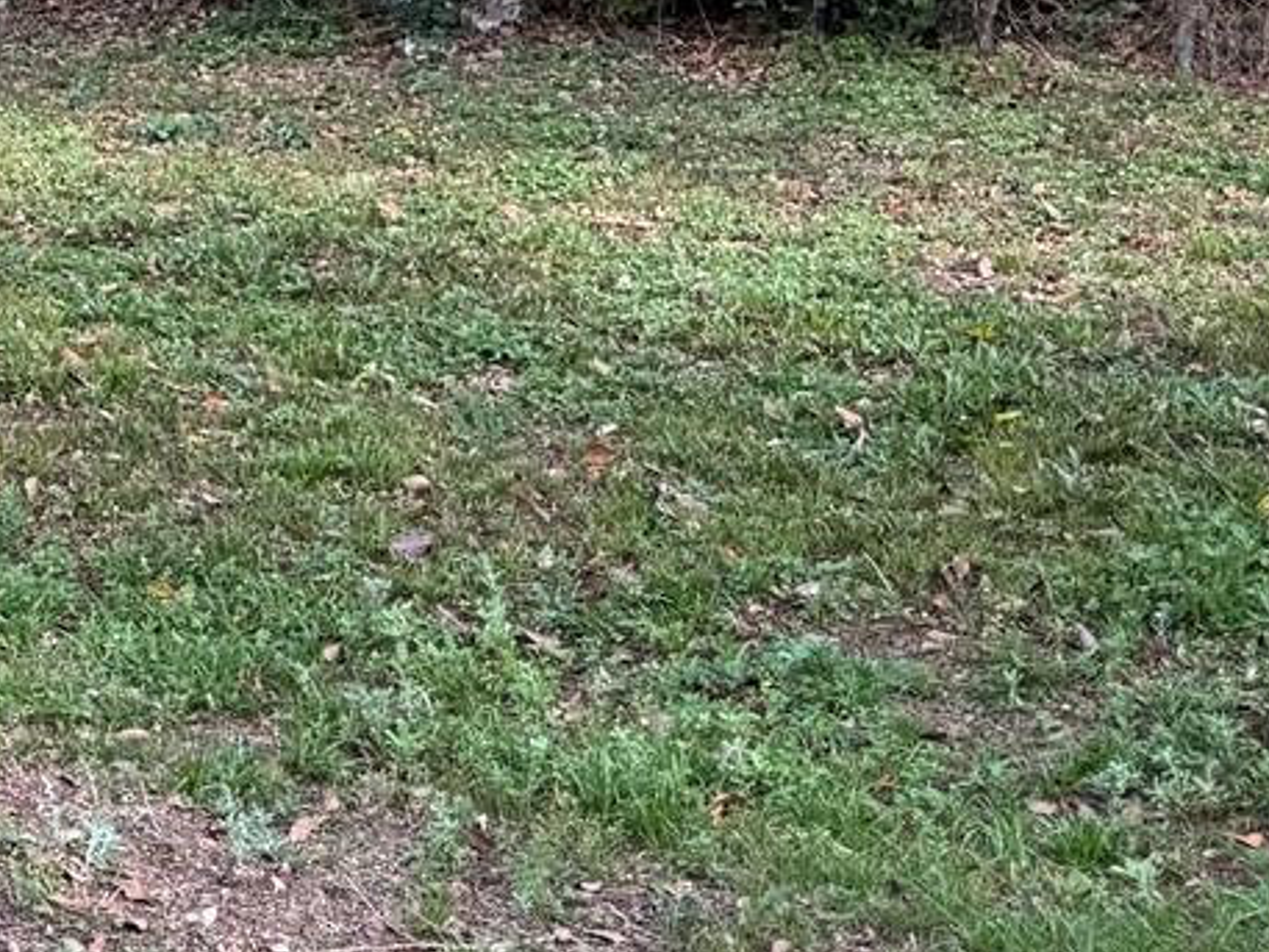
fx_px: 3080
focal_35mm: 84
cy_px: -297
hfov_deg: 19.6
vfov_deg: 16.6
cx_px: -741
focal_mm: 6.76
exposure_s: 1/331
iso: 80
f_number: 1.78
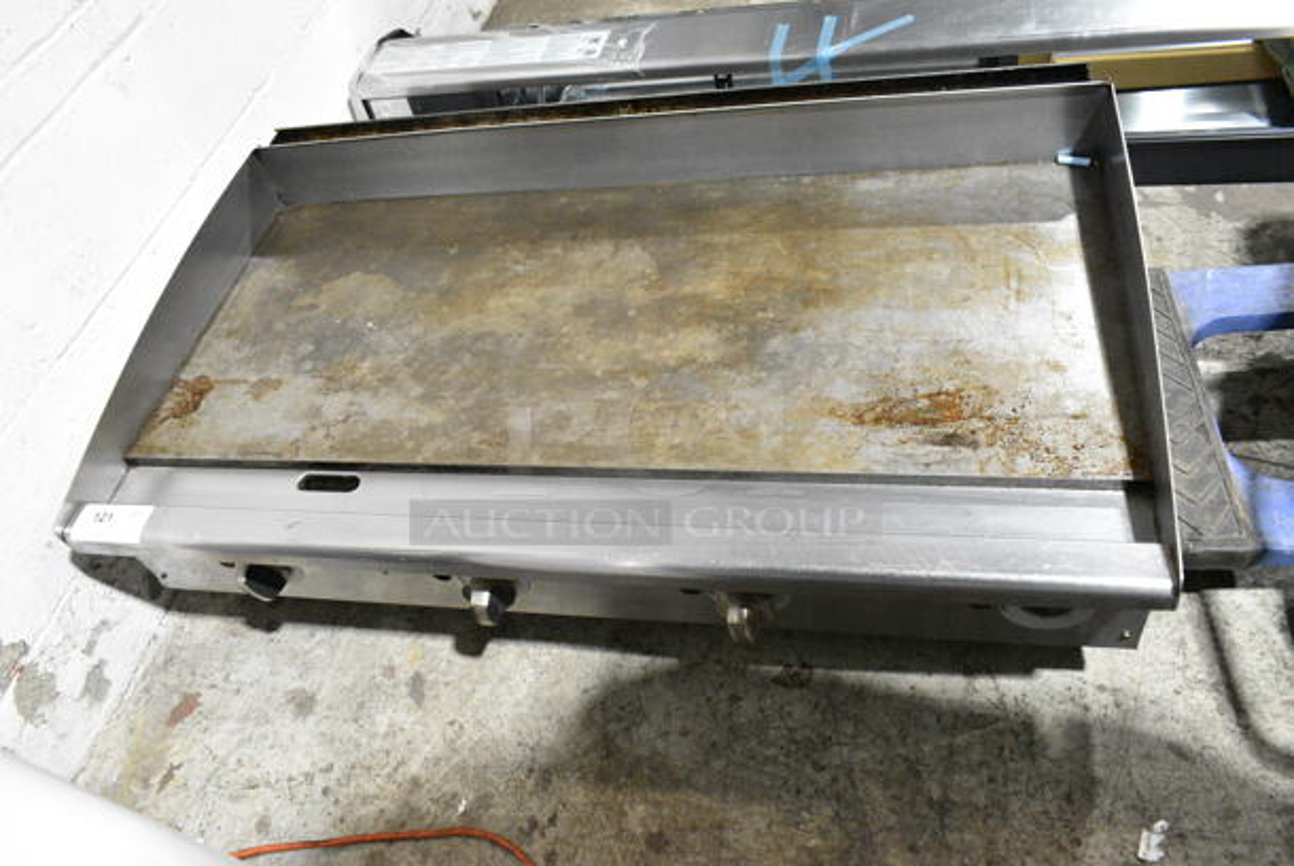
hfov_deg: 67.3
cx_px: 647
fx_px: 971
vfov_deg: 48.0
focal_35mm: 27
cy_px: 433
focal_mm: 18
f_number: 6.3
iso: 6400
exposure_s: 1/160
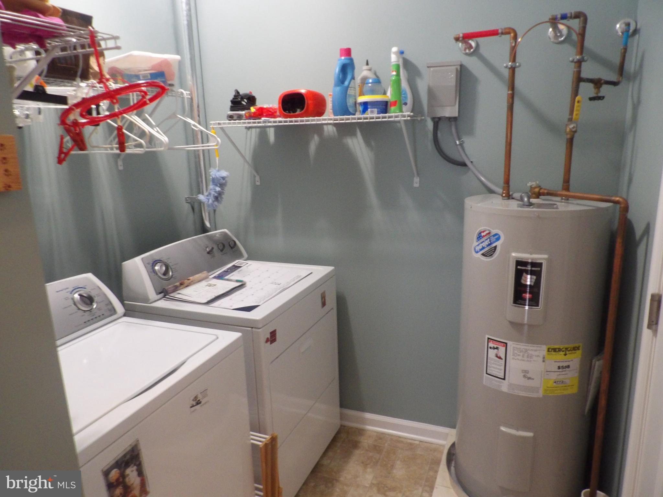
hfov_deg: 71.6
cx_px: 332
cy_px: 248
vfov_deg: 56.8
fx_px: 460
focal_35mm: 24
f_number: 3.2
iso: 574
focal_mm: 4.3
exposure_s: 1/17
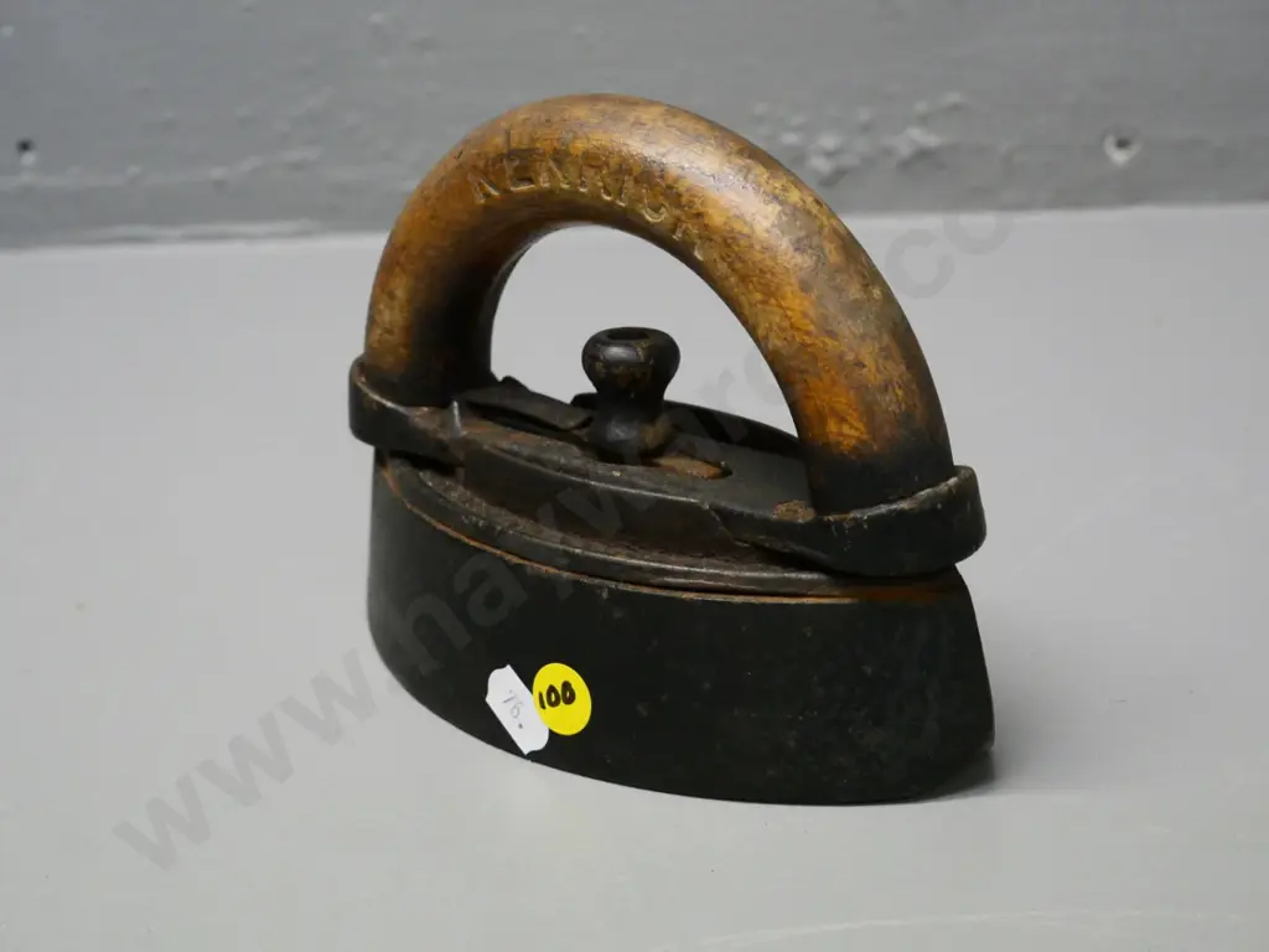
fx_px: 2786
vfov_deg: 19.4
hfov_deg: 25.7
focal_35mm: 76
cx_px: 634
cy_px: 476
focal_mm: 38
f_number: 5.6
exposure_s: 1/125
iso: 3200
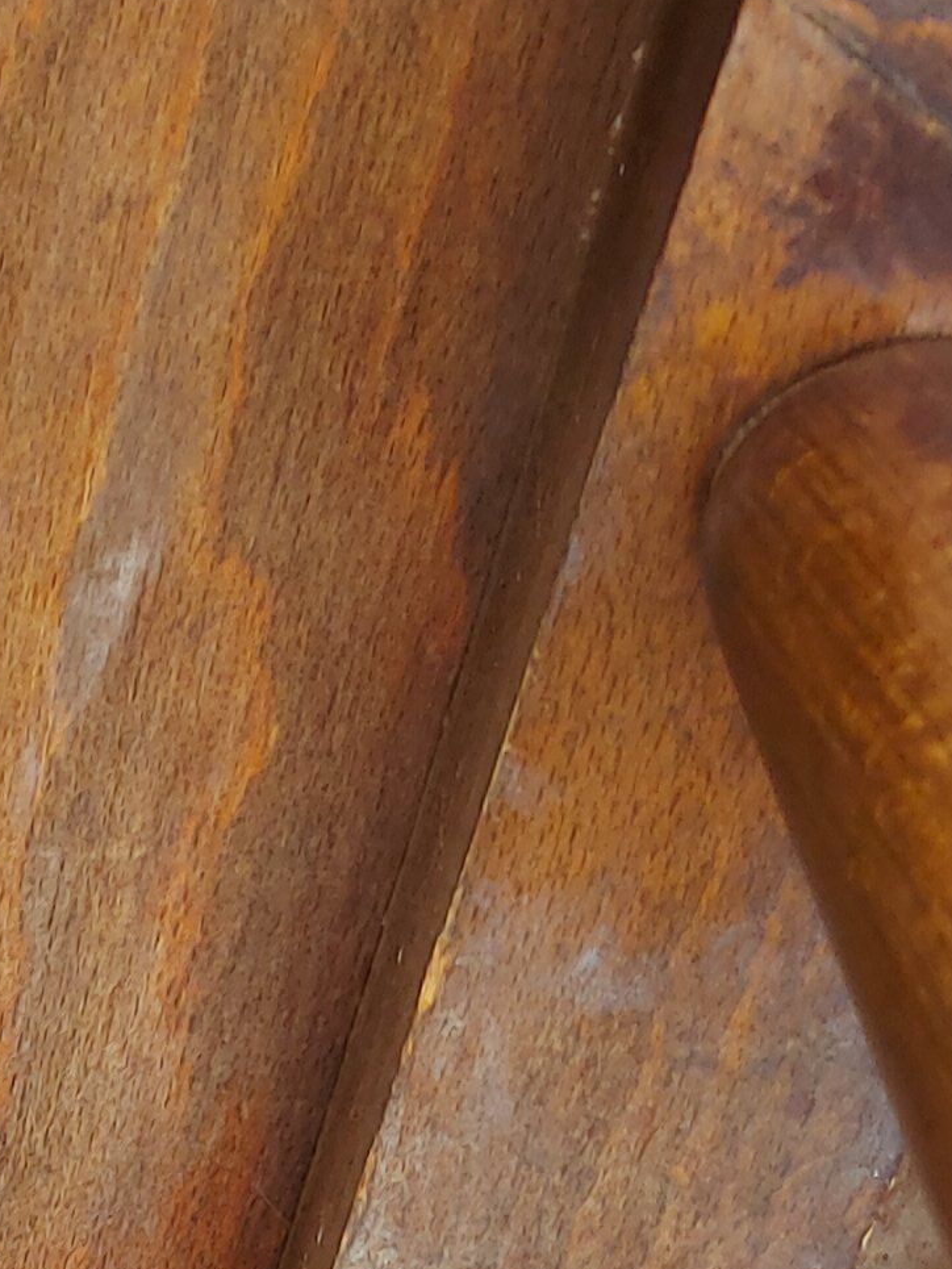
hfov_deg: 11.7
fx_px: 4216
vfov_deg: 15.8
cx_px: -893
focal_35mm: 115
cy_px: 1867
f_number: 1.8
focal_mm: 5.23
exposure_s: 1/50
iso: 50
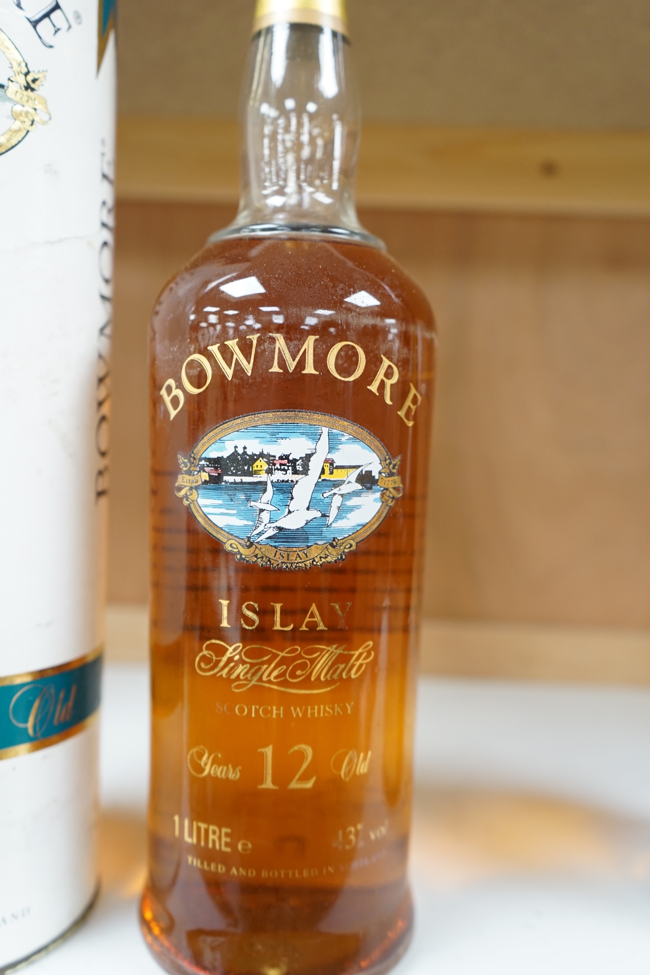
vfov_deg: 61.9
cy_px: 480
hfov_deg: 43.6
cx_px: 315
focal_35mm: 30
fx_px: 813
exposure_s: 1/60
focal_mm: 29
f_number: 3.5
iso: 1000
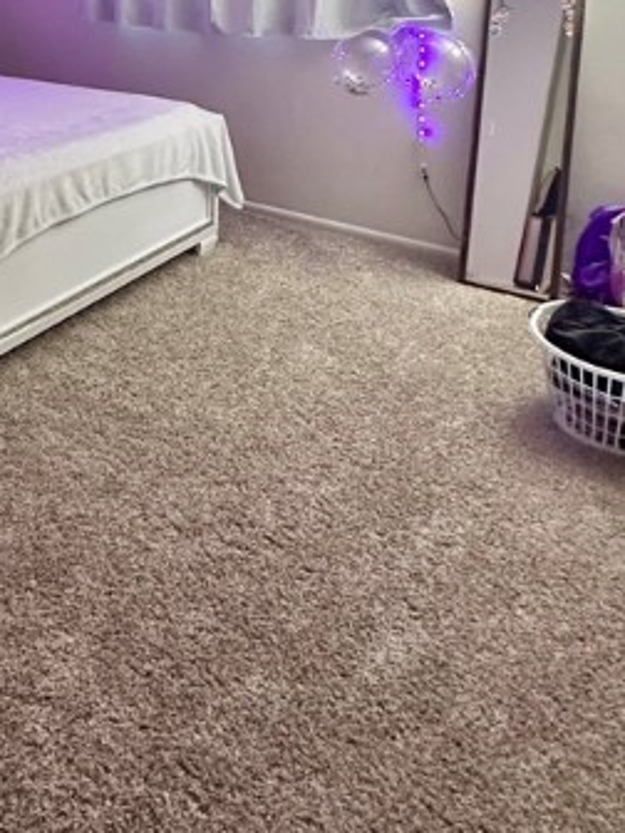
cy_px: 60
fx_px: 770
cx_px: 52
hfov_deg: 40.5
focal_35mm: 32
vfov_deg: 49.5
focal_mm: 2.22
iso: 500
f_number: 2.2
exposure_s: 1/60
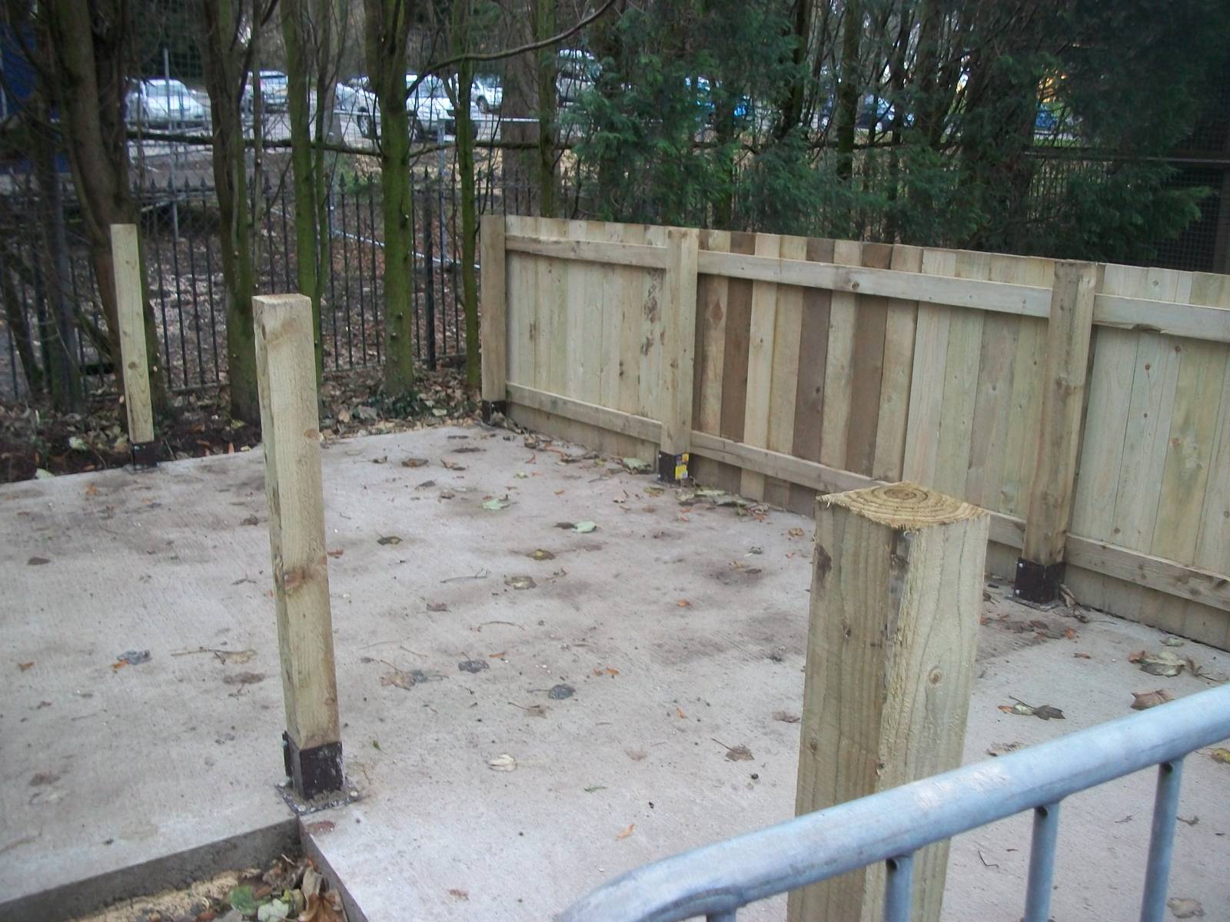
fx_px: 1137
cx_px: 615
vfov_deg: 44.2
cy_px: 461
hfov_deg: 56.8
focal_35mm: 32
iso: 160
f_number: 2.9
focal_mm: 5.7
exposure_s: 1/25
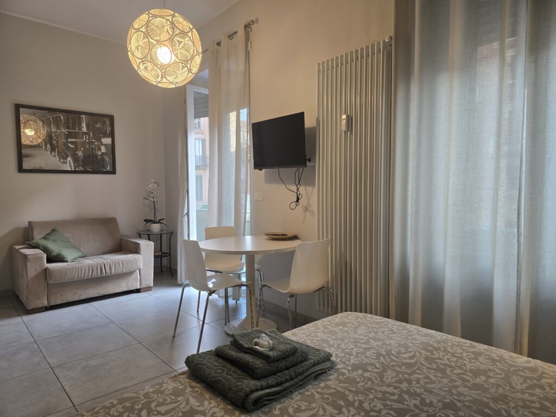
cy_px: 208
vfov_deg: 58.9
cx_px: 278
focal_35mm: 23
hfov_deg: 73.9
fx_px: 369
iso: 80
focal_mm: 6.3
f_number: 1.7
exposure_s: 1/100
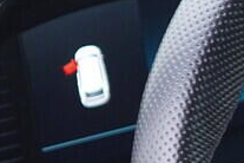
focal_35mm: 251
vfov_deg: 5.4
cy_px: 224
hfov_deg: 7.9
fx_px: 1701
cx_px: 460
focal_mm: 24
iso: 320
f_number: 2.8
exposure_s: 1/40
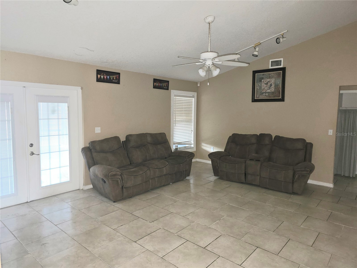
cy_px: 134
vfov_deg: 58.9
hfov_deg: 73.9
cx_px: 178
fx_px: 237
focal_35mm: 23
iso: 400
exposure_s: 1/12
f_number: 1.7
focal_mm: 6.3
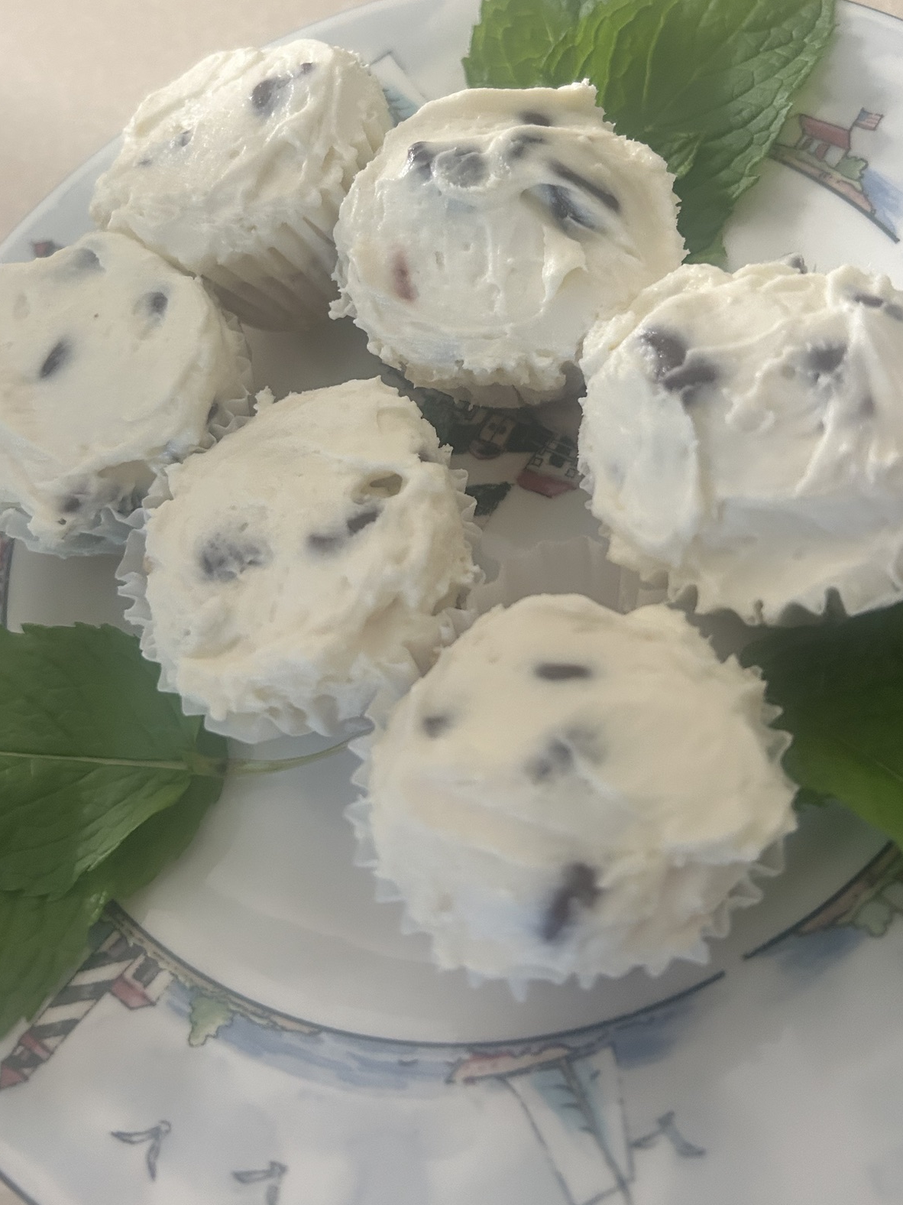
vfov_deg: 54.7
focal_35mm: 33
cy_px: 447
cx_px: 431
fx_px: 1148
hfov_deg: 42.9
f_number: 1.5
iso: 320
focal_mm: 5.7
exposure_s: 1/60
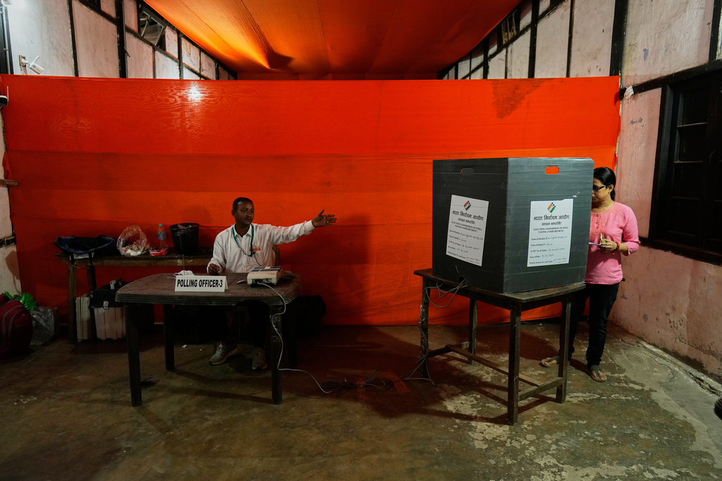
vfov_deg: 53.1
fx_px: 481
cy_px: 240
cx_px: 361
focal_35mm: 24
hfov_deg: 73.8
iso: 1000
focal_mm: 24
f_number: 2.8
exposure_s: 1/100
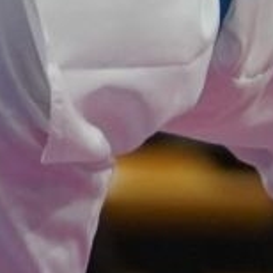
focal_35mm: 1892
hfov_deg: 0.9
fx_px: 16882
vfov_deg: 0.9
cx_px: -321
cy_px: -294
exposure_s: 1/1000
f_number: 2.8
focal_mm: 127
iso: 1250
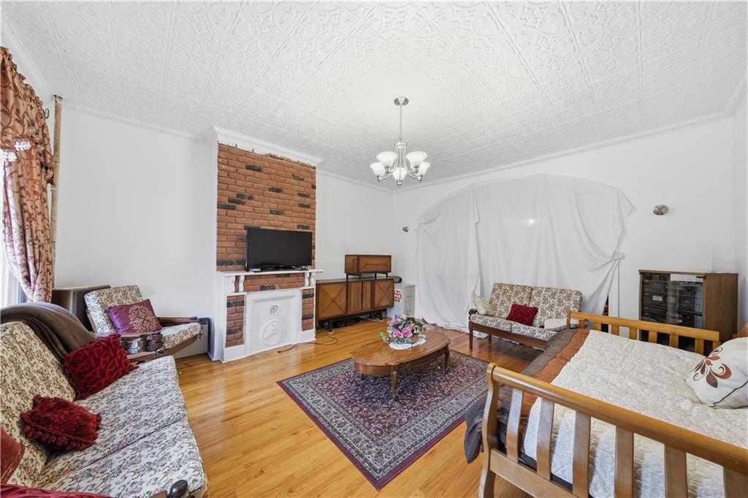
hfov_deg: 112.6
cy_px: 249
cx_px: 374
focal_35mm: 12
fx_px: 249
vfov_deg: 90.0
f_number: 8
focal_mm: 8
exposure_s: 1/15
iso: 320
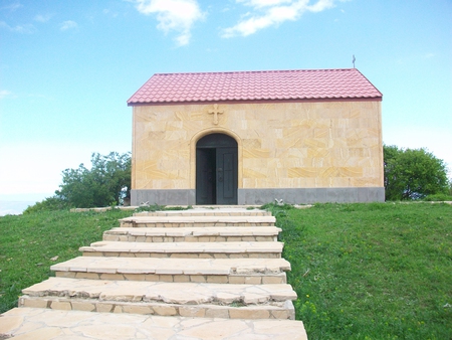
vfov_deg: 44.2
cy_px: 170
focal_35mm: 32
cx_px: 226
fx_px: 418
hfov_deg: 56.8
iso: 64
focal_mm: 5.7
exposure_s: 1/400
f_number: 2.8
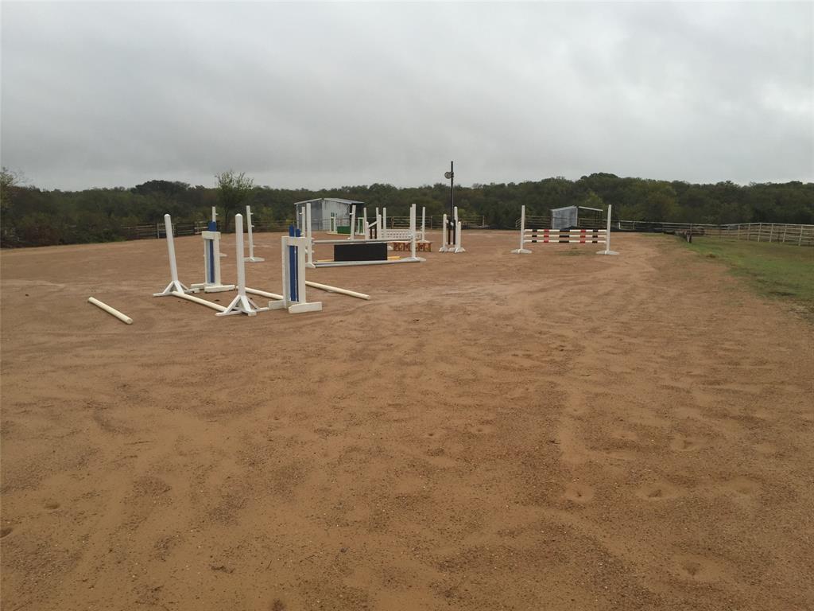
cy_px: 306
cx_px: 407
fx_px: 682
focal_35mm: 29
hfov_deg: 61.7
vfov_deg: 48.2
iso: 32
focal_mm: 4.15
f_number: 2.2
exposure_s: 1/412
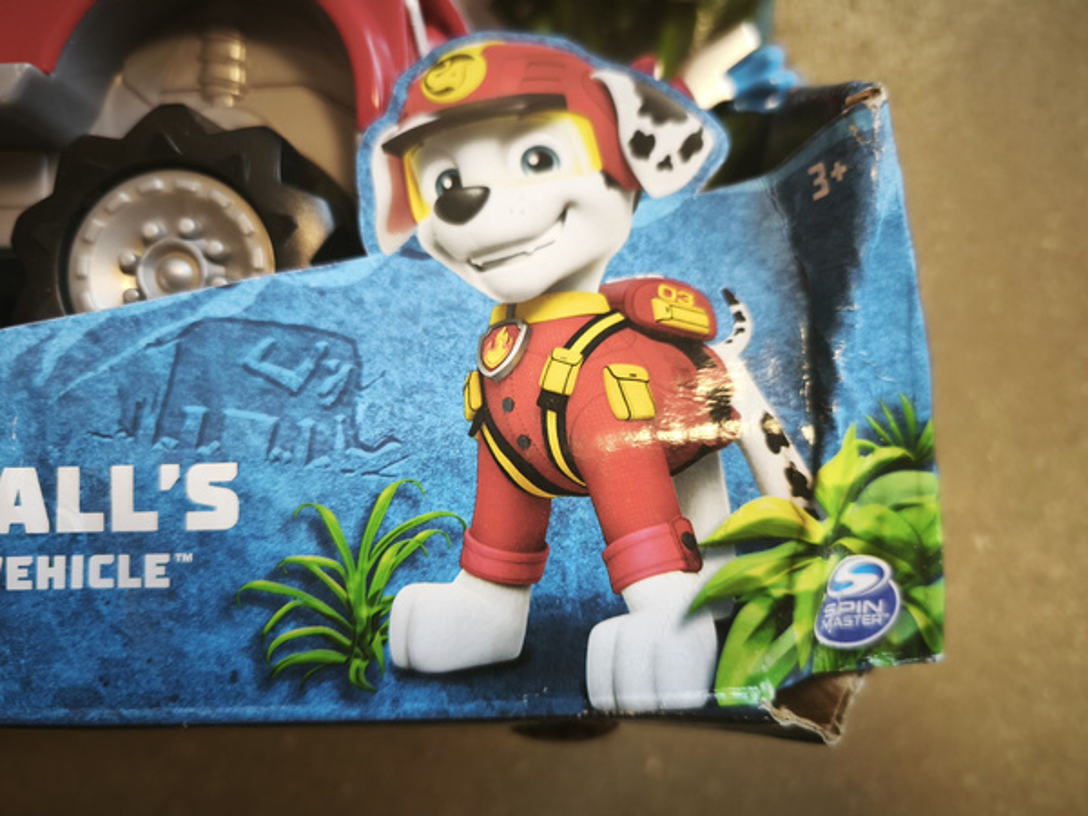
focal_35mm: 23
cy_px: 408
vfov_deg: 58.9
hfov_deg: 73.9
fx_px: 723
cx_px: 544
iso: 400
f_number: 1.7
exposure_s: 1/50
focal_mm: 5.35
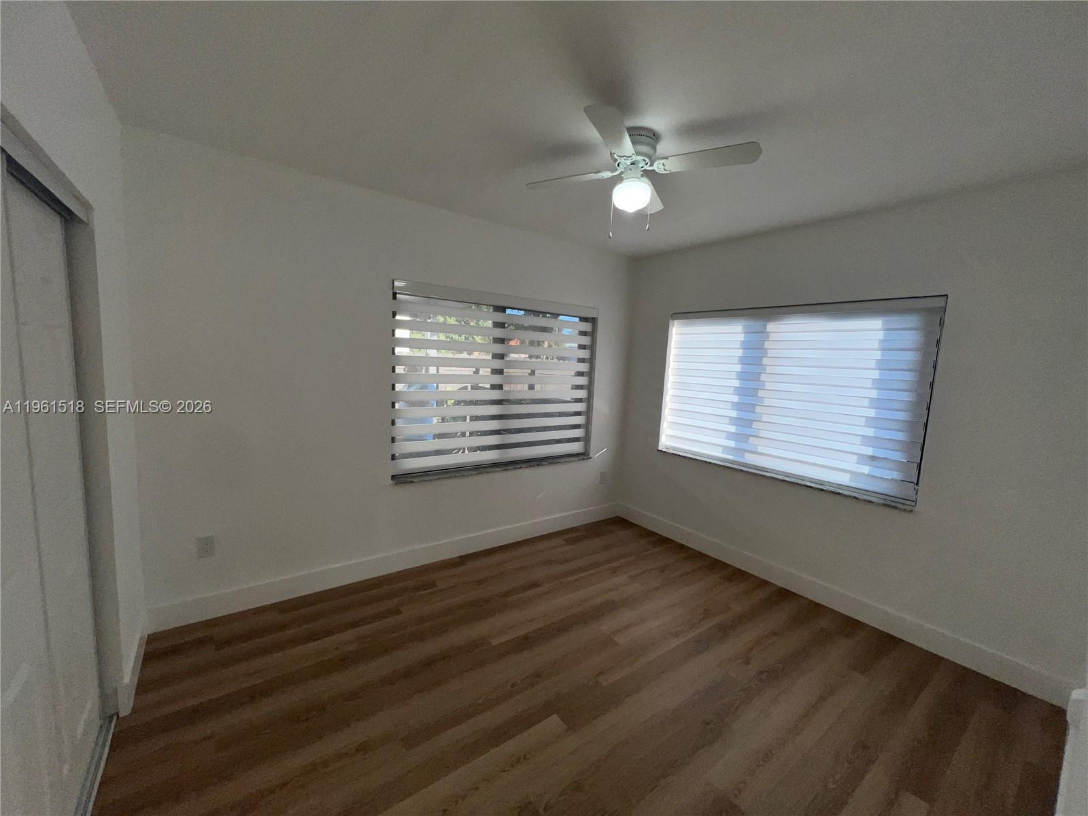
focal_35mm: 13
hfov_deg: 106.2
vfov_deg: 89.9
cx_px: 544
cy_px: 408
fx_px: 409
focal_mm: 1.57
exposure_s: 1/421
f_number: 1.8
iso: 25
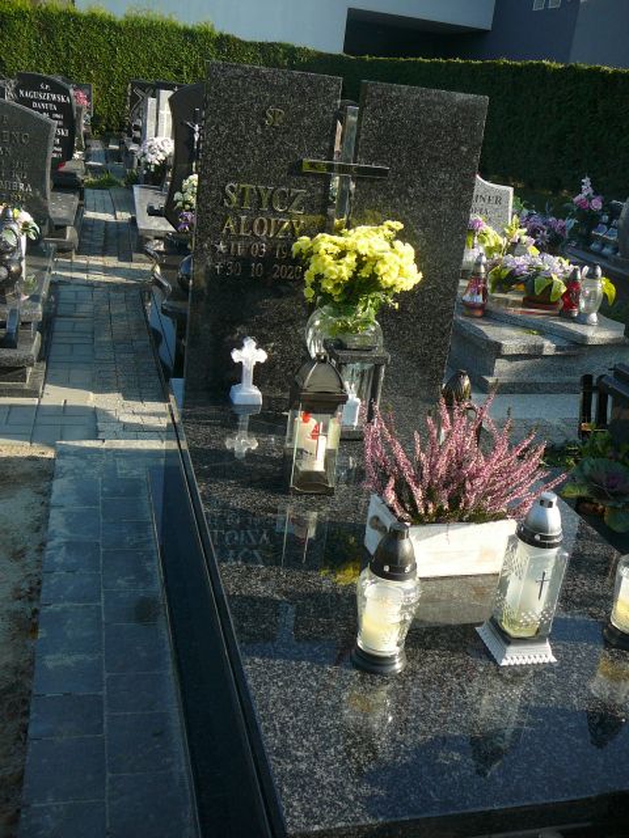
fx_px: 848
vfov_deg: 52.6
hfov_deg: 40.7
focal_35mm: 35
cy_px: 419
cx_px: 314
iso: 80
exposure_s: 1/500
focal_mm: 5.2
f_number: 2.8
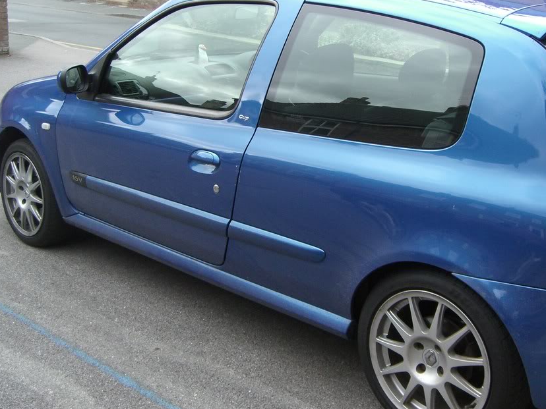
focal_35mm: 47
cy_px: 187
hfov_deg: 40.4
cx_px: 309
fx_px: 741
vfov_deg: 30.9
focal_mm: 7.9
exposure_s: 1/500
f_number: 2.8
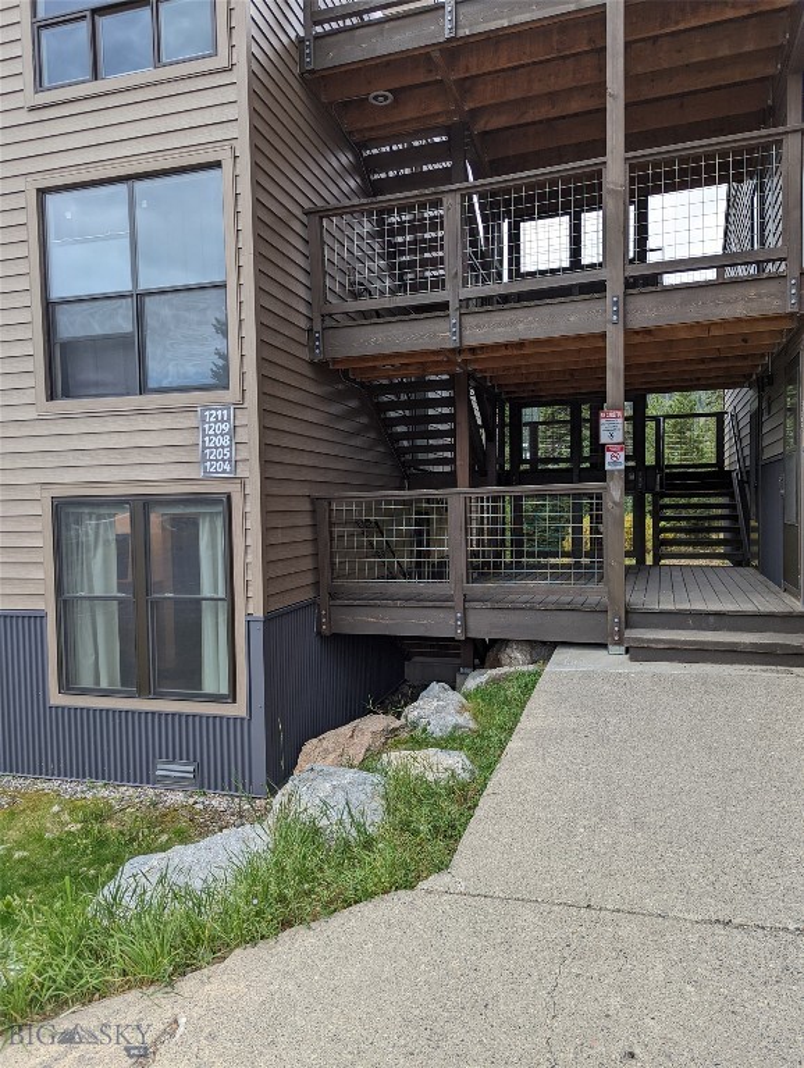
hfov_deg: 56.9
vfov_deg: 71.5
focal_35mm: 24
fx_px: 742
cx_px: 402
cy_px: 534
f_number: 1.85
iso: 47
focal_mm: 6.81
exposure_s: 1/230
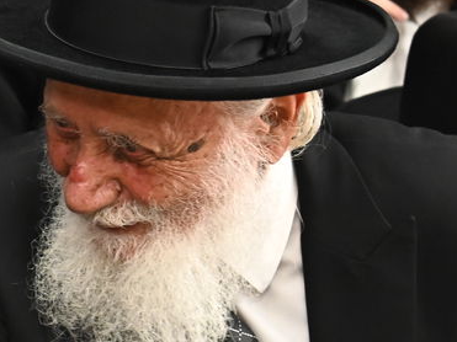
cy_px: 335
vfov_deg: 8.5
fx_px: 2296
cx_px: -67
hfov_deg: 11.2
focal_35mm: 174
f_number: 5
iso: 3200
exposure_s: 1/200
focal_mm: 48
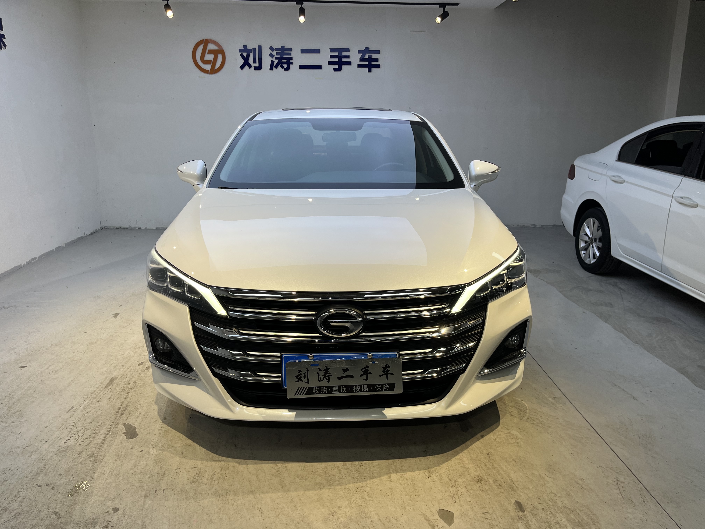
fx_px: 530
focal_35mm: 26
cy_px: 264
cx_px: 352
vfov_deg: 53.1
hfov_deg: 67.3
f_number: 1.6
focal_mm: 5.1
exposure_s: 1/375
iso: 50
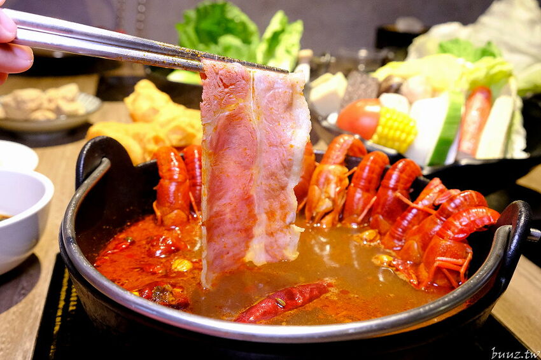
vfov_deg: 42.3
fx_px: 466
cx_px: 270
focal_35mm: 31
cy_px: 180
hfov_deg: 60.3
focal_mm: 20.5
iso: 3200
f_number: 5.6
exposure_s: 1/160
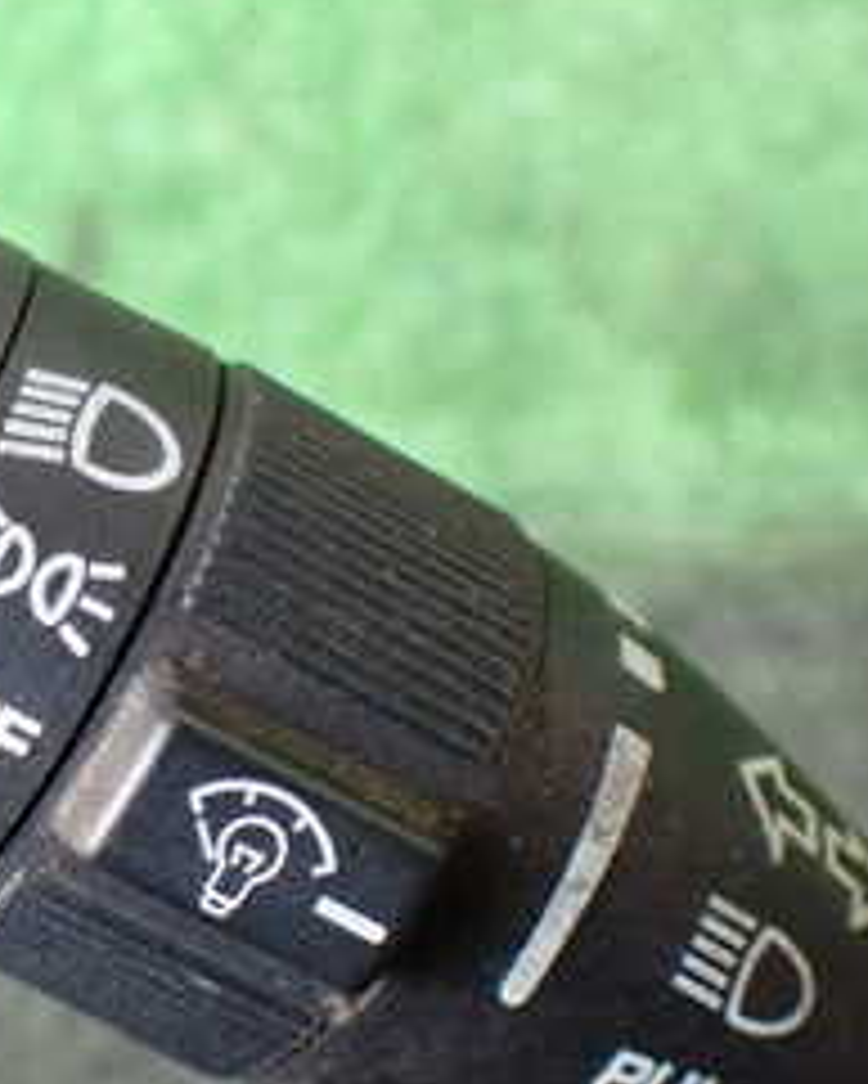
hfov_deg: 20.5
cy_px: 625
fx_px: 2343
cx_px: 58
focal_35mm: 73
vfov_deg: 26.0
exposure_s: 1/125
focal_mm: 5.4
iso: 640
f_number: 2.3
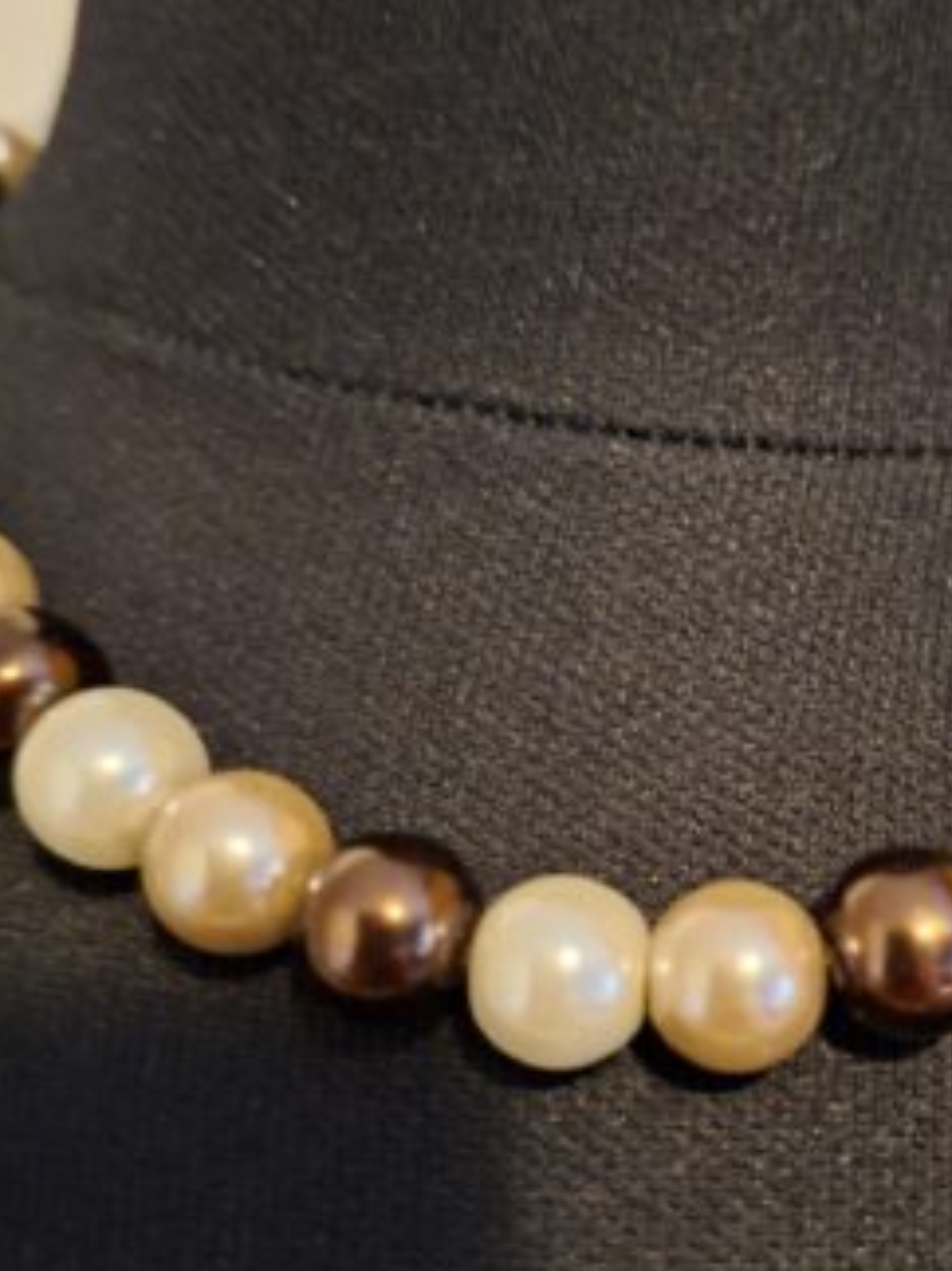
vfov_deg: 48.9
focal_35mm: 38
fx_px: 1394
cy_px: 722
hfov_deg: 36.4
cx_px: 763
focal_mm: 5.54
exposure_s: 1/13
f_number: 1.8
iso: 1250
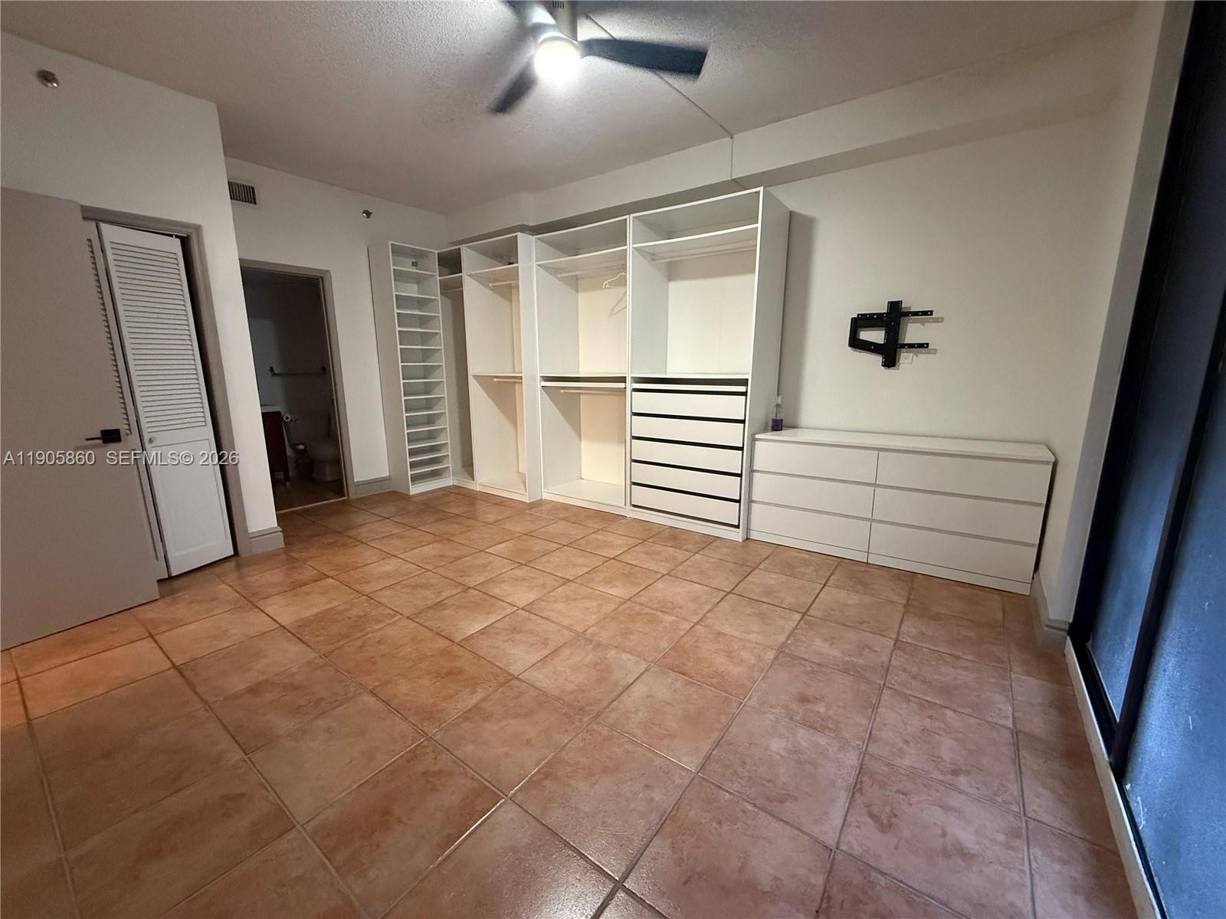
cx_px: 613
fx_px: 496
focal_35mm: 14
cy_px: 460
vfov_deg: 85.7
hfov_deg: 102.1
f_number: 2.2
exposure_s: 1/59
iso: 800
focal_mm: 2.22
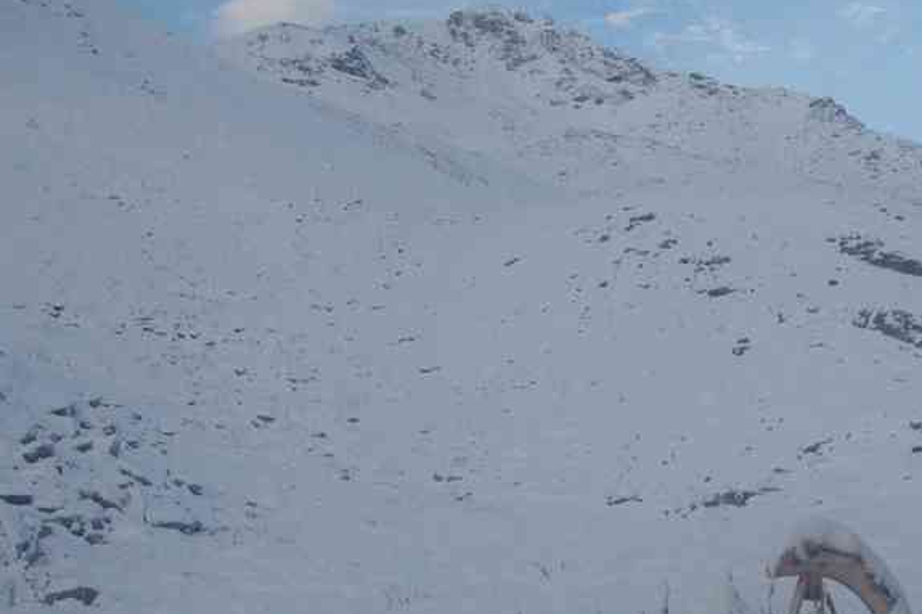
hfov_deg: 35.2
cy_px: 452
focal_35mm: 55
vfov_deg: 24.4
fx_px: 1404
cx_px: 738
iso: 200
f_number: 10
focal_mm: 21
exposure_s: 1/50
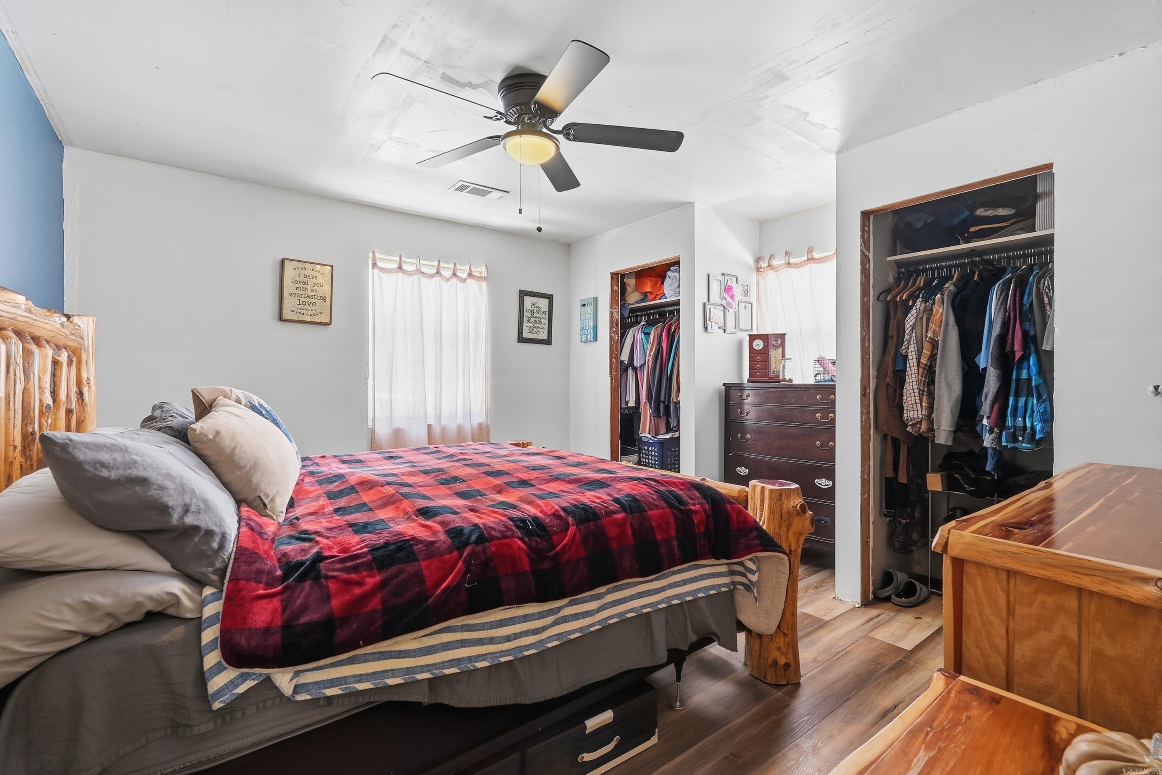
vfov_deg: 73.8
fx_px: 516
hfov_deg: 96.7
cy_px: 388
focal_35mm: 16
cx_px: 581
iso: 250
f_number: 9
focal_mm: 16
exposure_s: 1/25
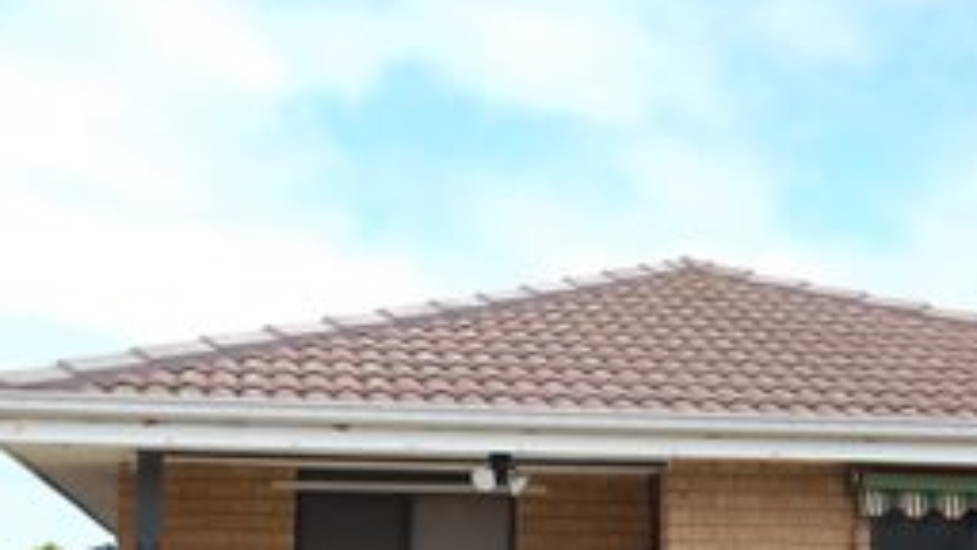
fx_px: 1943
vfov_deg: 16.0
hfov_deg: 27.9
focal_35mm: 75
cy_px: 399
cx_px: 710
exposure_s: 1/250
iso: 200
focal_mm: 26
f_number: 8
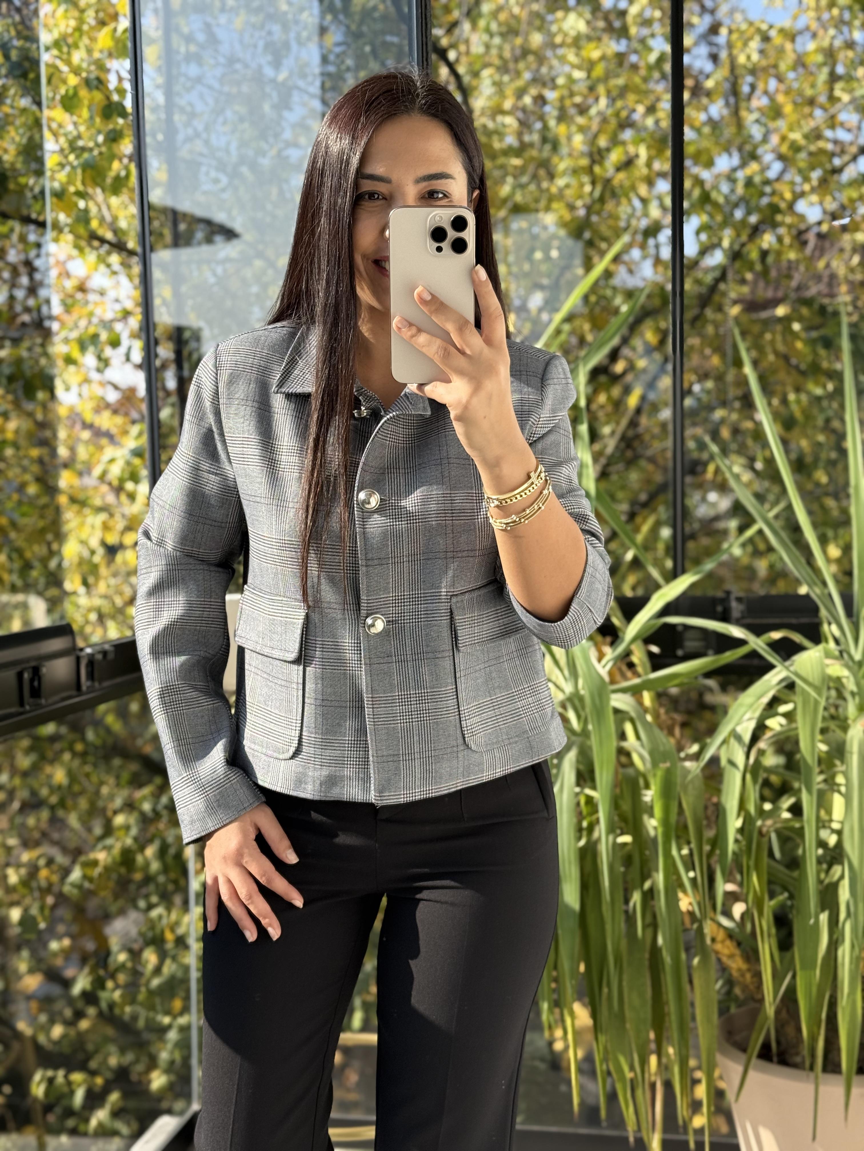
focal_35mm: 48
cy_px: 576
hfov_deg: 30.3
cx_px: 432
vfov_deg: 39.7
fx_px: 1597
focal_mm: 6.76
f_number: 1.78
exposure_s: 1/778
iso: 64
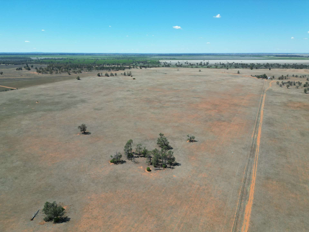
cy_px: 116
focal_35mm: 24
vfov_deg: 56.8
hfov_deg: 71.6
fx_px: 214
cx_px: 154
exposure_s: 1/2500
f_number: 1.7
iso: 100
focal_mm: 6.72
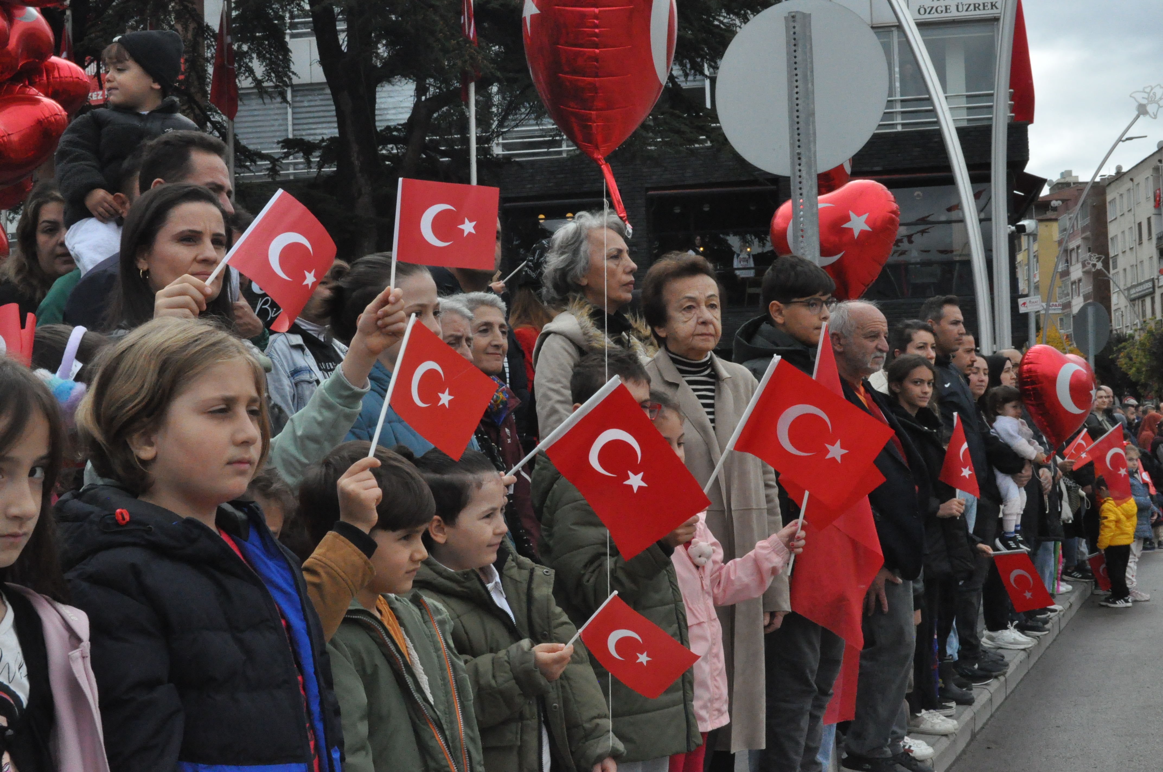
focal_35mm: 57
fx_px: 1839
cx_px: 582
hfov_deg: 35.1
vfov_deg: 23.7
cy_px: 386
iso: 3200
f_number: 14
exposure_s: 1/800
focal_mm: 38
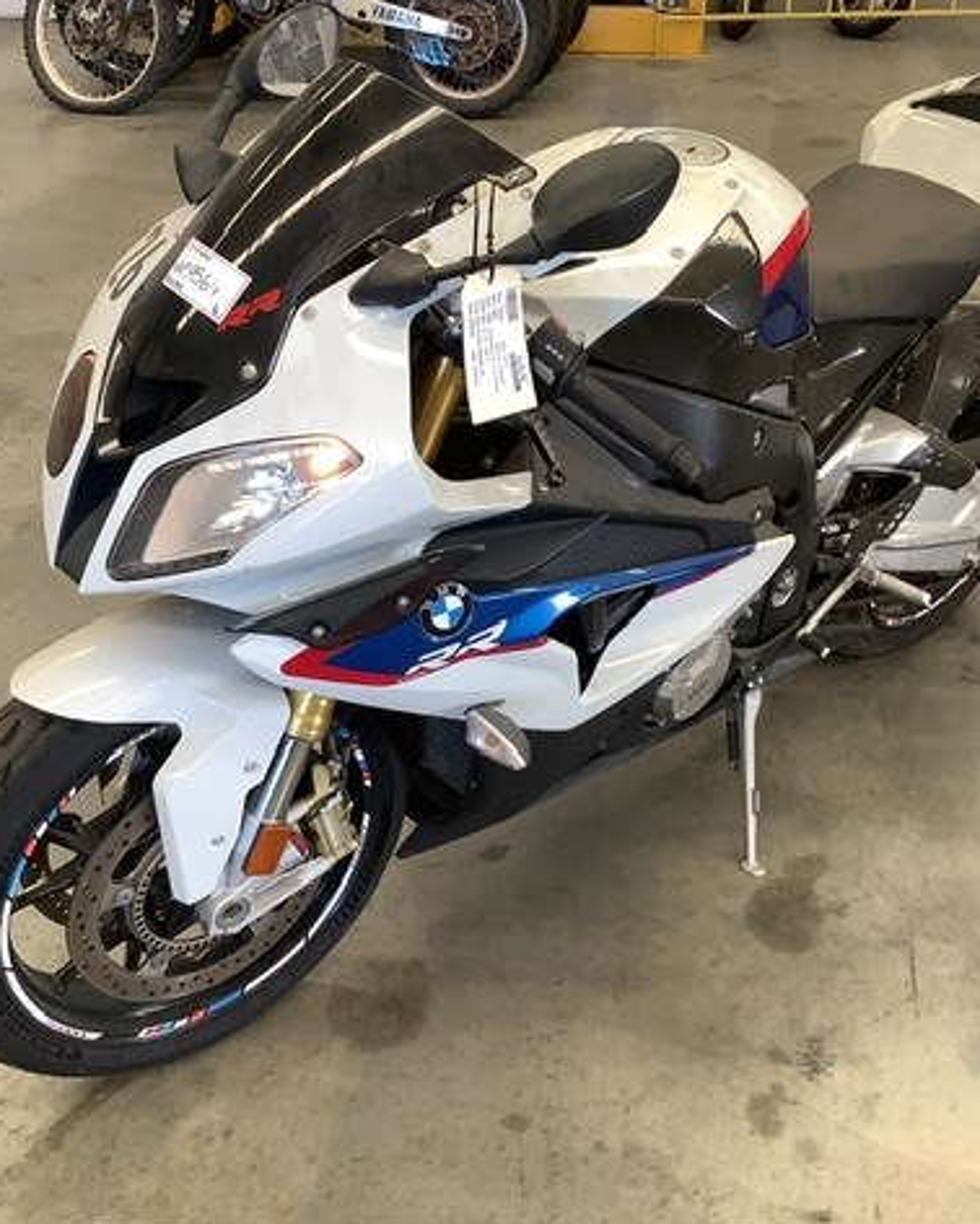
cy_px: 604
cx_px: 526
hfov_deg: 36.5
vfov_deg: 44.8
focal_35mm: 41
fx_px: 1486
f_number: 2.4
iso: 100
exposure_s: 1/50
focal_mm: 3.3
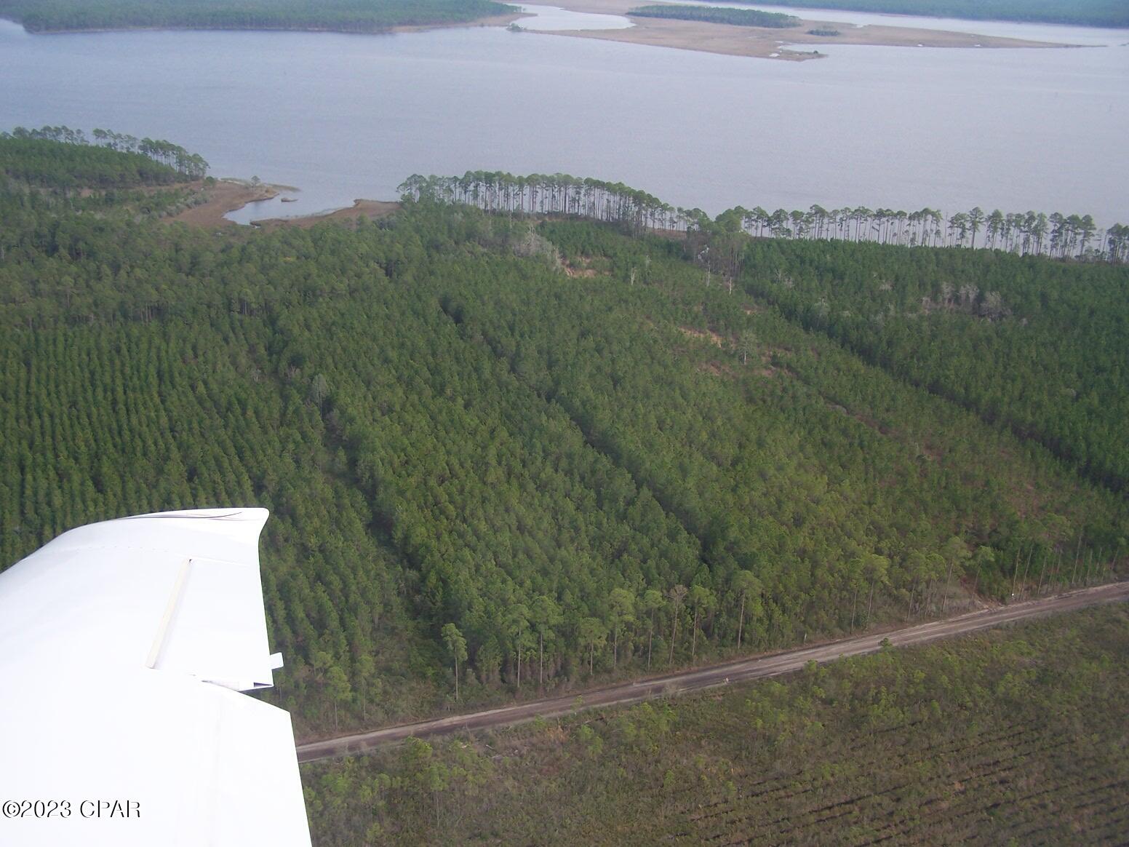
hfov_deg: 49.0
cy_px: 424
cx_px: 564
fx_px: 1239
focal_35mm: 38
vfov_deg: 37.7
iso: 80
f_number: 2.8
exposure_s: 1/500
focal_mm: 6.3
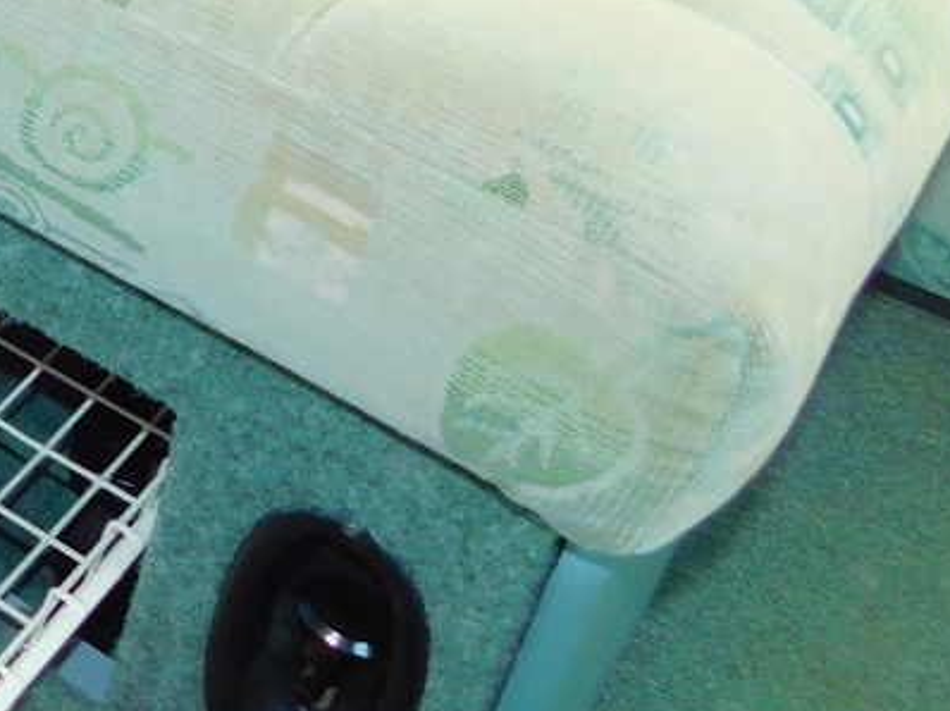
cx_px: -358
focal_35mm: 74
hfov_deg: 22.8
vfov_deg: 18.9
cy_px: -122
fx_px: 2030
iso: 125
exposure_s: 1/60
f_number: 3
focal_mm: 4
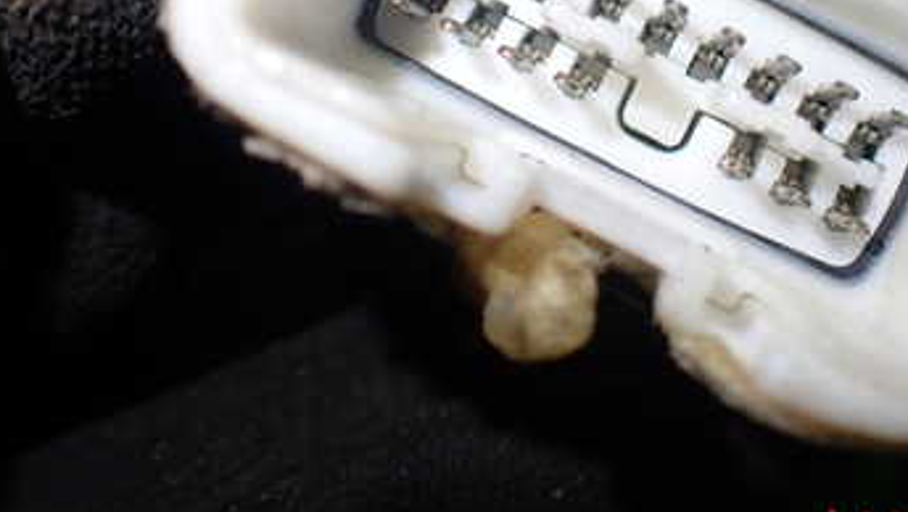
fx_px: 1373
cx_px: 631
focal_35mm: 57
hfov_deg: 36.1
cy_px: -24
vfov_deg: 20.3
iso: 200
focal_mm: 5.4
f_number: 2.3
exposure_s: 1/125
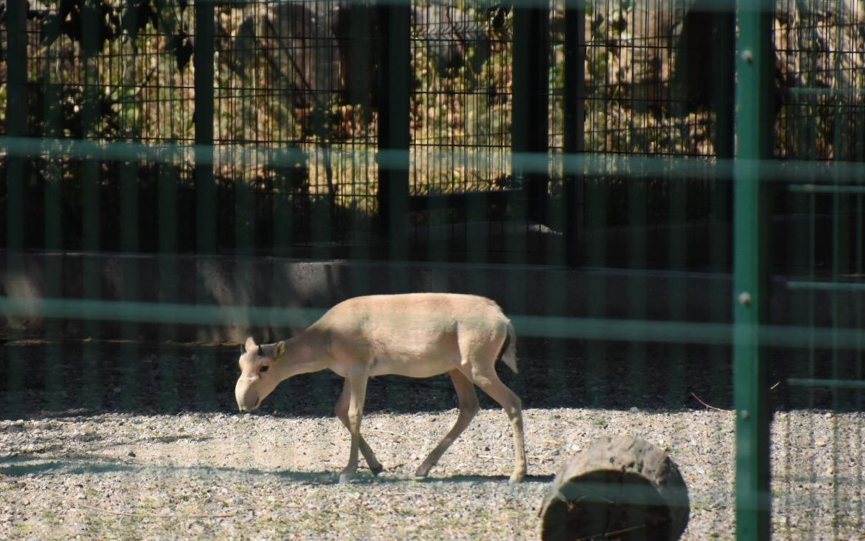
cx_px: 345
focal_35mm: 620
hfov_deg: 3.4
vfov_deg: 2.1
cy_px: 305
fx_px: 14617
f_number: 6.3
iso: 1000
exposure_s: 1/3200
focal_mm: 300
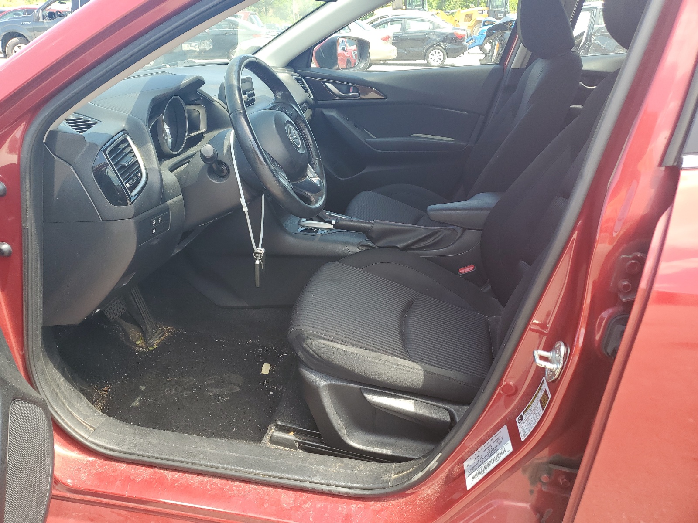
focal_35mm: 26
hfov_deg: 67.3
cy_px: 262
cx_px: 349
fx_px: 524
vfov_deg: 53.1
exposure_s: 1/312
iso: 50
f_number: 1.5
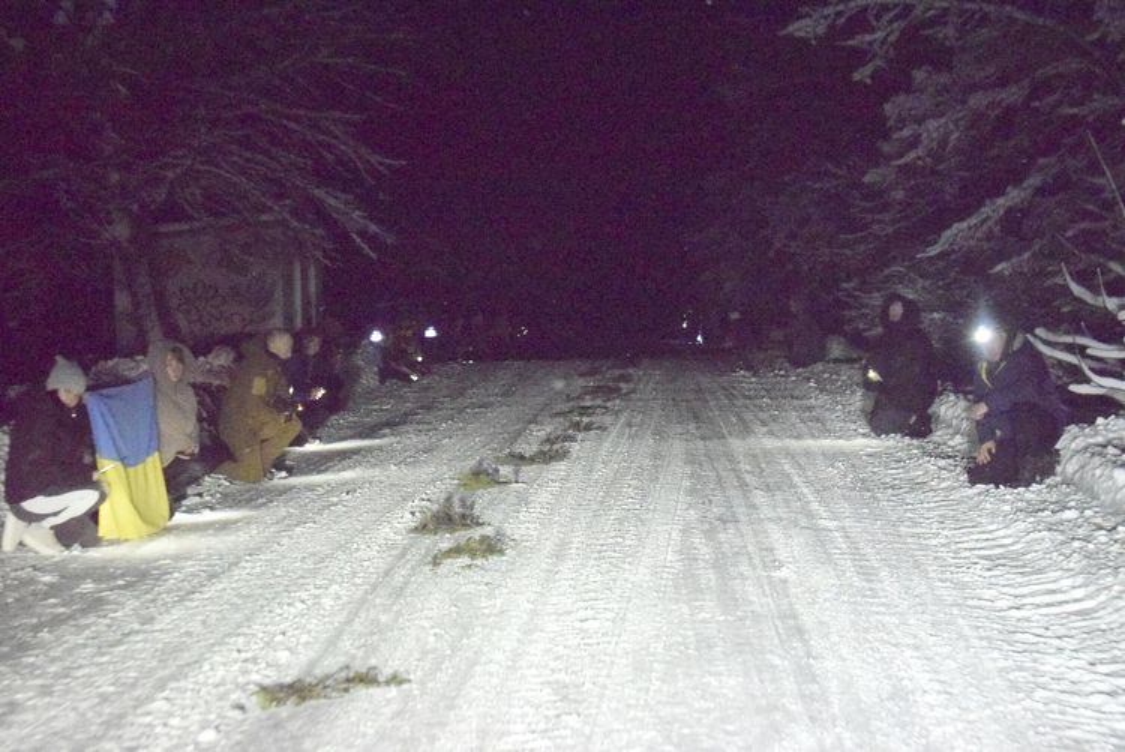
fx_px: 2439
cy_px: 376
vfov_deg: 17.5
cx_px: 562
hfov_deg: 26.0
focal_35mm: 78
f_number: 5.6
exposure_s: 1/100
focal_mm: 52
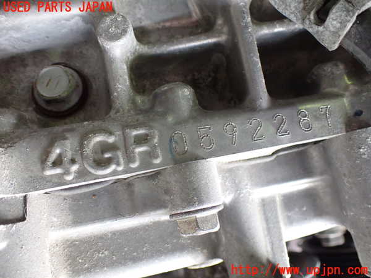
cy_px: 139
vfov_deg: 46.8
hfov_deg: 60.0
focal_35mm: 30
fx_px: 322
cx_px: 186
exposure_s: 1/100
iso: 800
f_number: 2.3
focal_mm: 5.4
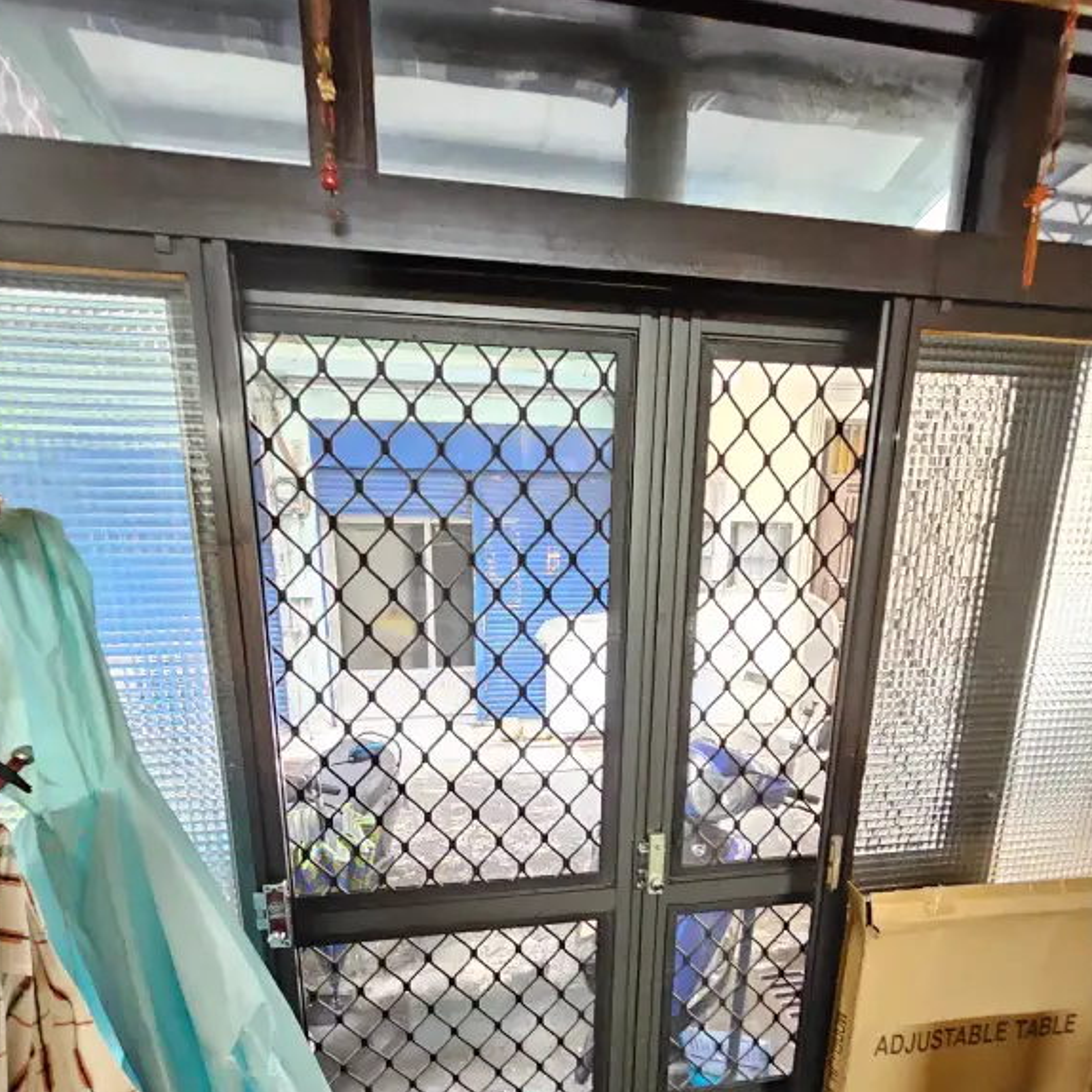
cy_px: 702
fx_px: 999
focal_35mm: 28
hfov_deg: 57.3
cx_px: 536
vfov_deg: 56.4
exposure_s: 1/24
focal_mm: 6.3
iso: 1600
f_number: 1.7
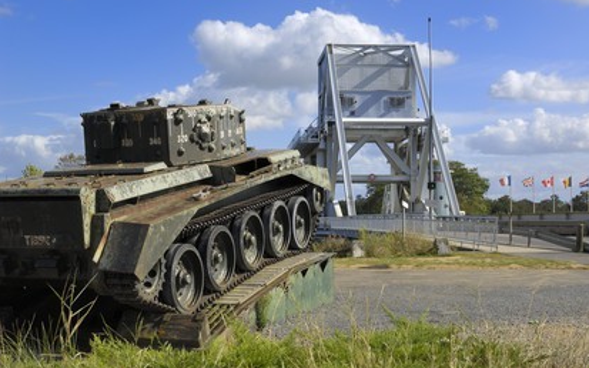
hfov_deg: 37.2
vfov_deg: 23.7
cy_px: 177
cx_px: 299
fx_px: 875
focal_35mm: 55
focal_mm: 35
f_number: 9
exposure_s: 1/160
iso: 100
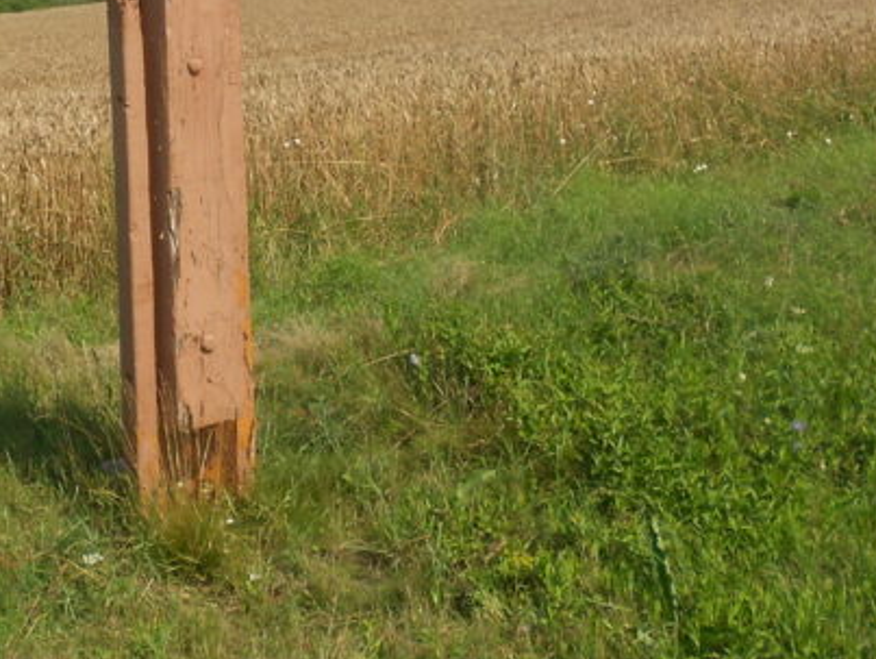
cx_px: 207
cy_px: -157
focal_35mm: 66
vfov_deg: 20.6
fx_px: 1672
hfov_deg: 28.9
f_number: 3.2
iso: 80
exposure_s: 1/1250
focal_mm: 4.6
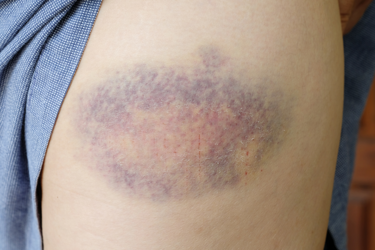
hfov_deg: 22.6
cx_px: 188
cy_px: 125
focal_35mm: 90
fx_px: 937
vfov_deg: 15.2
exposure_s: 1/14
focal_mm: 60
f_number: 8
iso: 200
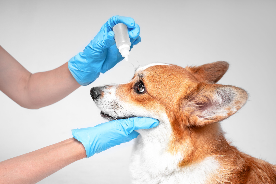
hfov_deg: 39.6
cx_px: 138
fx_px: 383
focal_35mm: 50
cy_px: 92
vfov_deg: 27.0
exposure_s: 1/160
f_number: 9
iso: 100
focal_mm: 50
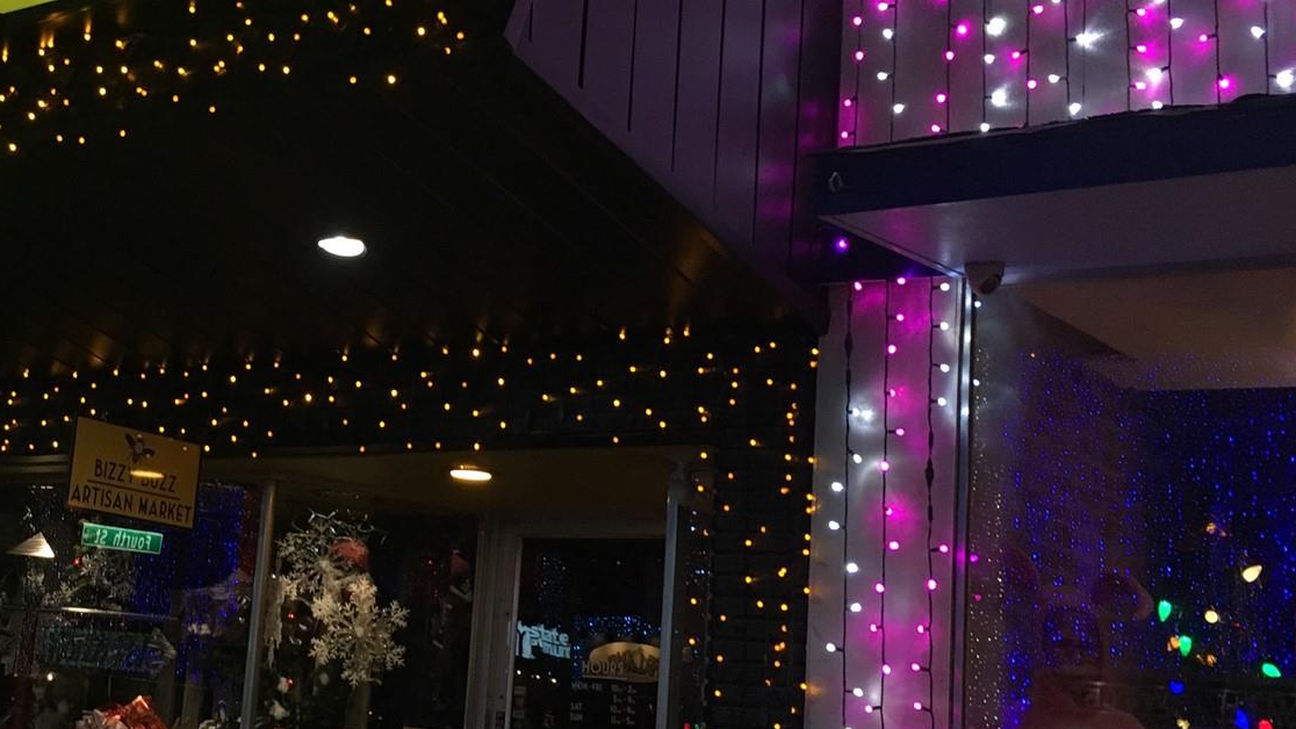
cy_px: 316
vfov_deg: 20.7
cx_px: 319
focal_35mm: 58
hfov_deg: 35.2
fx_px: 1993
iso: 125
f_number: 2.2
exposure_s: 1/30
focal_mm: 4.15
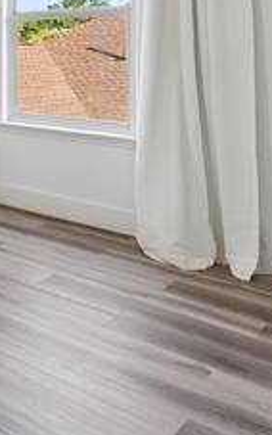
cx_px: -159
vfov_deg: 39.8
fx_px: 545
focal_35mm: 46
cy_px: 33
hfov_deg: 22.1
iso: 200
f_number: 8
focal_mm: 16
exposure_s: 1/8
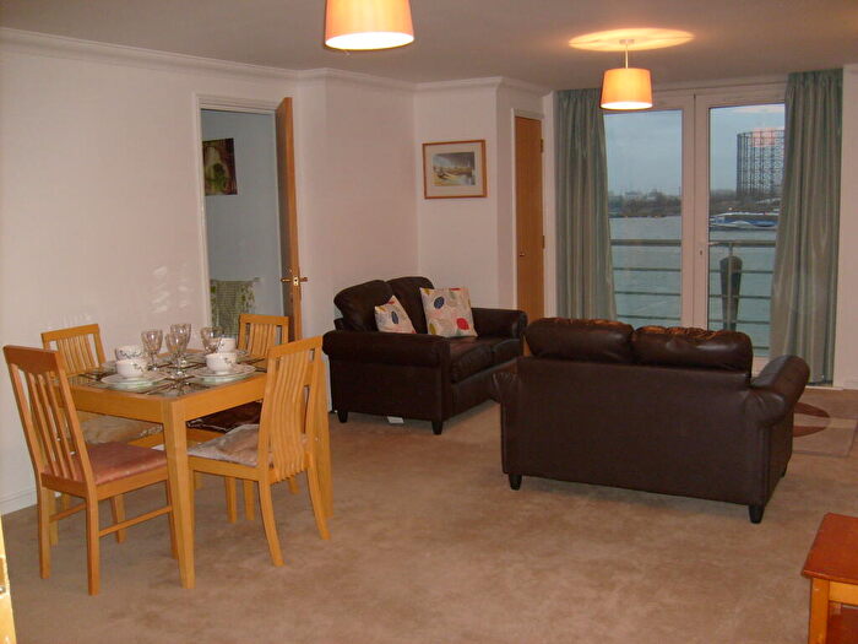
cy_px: 322
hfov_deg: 52.6
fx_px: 868
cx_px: 429
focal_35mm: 35
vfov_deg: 40.7
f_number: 2.8
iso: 120
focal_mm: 5.8
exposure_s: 1/45
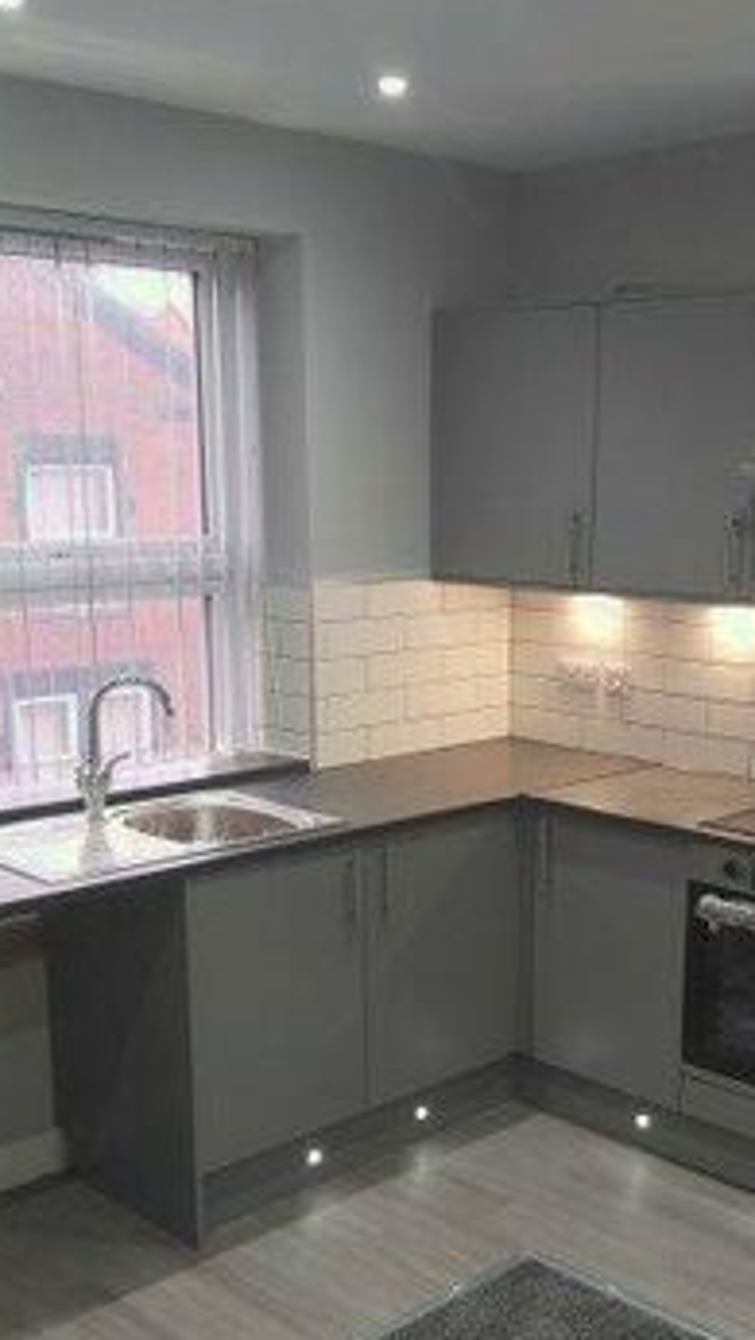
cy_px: 842
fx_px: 1528
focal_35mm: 43
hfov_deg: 27.7
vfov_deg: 46.9
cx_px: 465
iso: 80
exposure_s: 1/50
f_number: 1.7
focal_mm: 3.92
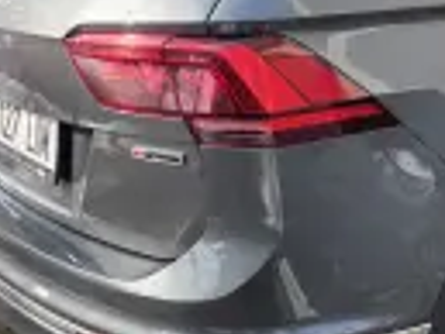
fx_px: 824
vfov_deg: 22.8
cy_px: 103
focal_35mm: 64
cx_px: 507
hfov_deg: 27.3
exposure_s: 1/1636
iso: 80
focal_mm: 6.25
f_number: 1.7
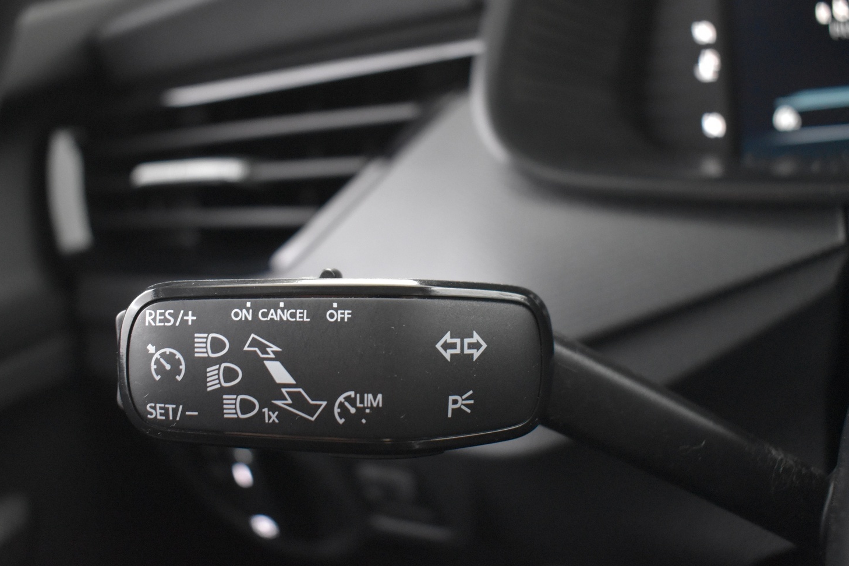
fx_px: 943
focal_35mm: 40
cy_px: 286
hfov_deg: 48.4
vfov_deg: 33.4
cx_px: 408
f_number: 3.8
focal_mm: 24
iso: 3200
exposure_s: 1/10
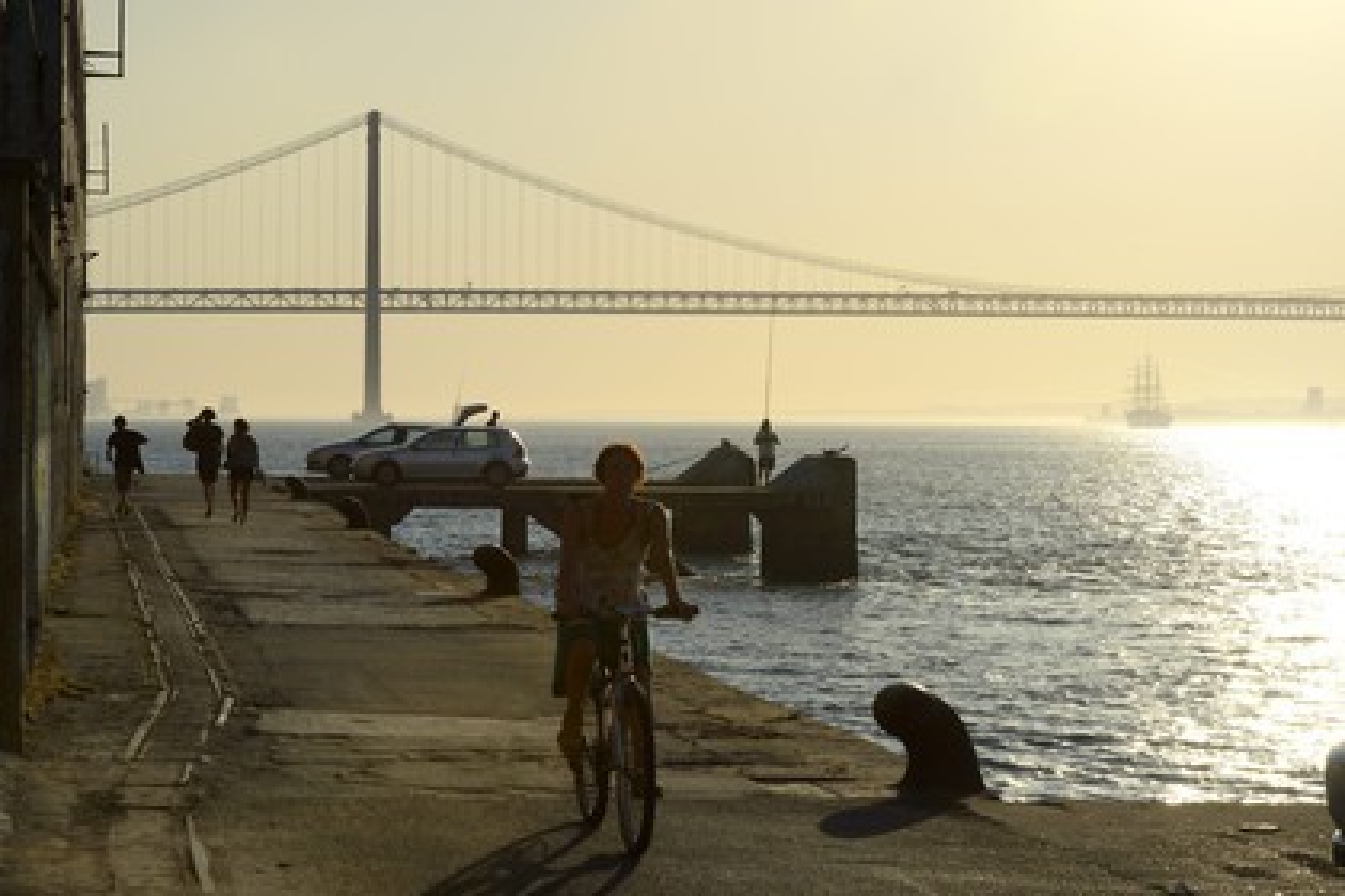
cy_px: 448
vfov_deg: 15.9
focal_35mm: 86
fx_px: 3213
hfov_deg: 23.6
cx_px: 672
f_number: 14
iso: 200
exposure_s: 1/800
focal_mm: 86
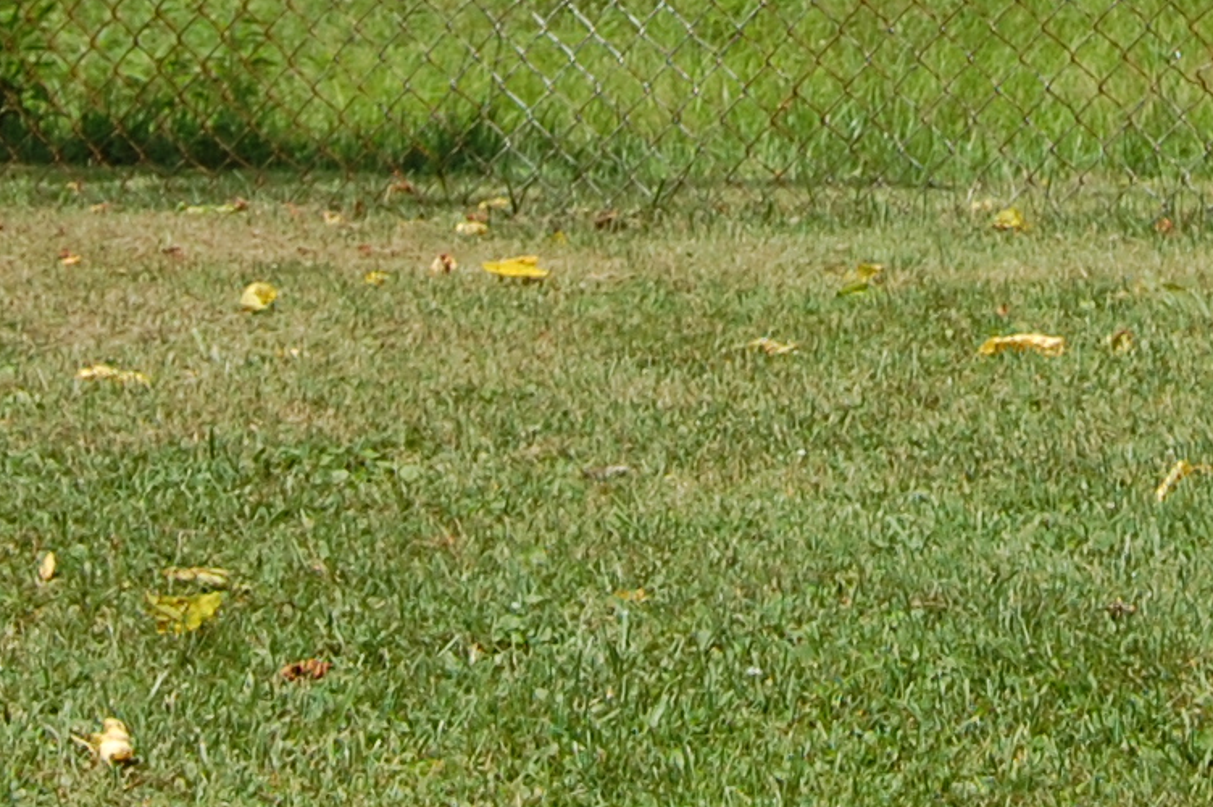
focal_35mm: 138
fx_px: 4646
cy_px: -521
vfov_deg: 9.5
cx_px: 1132
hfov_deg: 14.7
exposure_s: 1/200
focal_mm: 23
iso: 200
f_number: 7.1
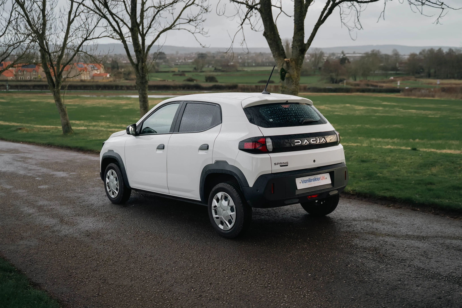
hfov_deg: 57.2
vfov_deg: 40.0
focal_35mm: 33
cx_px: 231
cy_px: 154
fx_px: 424
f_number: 2.8
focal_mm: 33
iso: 100
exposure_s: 1/100
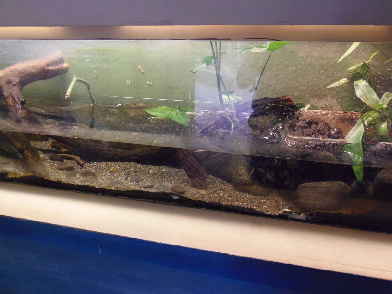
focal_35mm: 24
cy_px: 147
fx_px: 272
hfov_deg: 71.6
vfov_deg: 56.8
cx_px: 196
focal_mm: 4.3
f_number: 2.9
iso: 400
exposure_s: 1/20
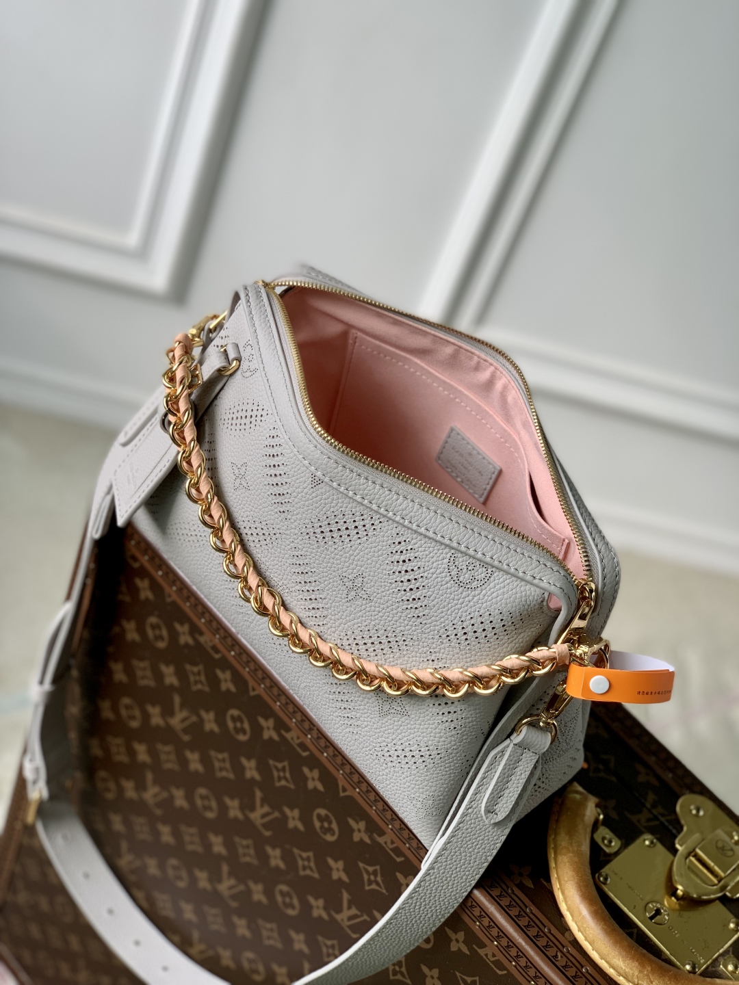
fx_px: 1480
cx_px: 370
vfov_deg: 36.8
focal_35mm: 52
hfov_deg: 28.0
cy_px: 492
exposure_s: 1/122
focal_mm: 6
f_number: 2.4
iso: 16
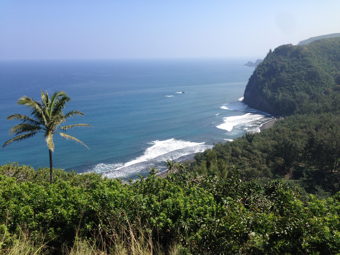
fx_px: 324
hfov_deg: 55.4
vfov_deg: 42.9
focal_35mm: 33
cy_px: 128
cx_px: 170
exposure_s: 1/1642
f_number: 2.4
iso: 50
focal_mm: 4.12
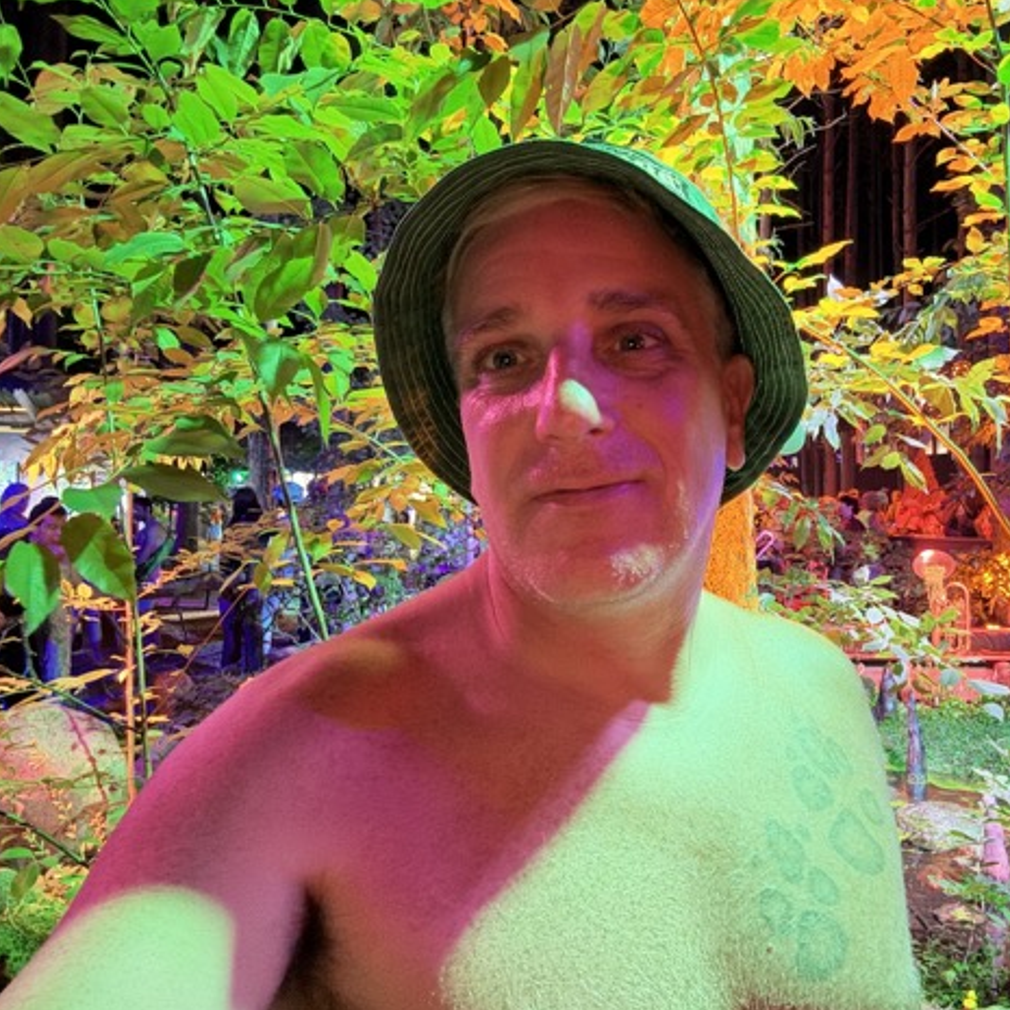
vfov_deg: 57.3
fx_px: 924
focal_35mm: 28
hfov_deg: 57.0
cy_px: 502
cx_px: 593
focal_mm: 2.69
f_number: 1.9
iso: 1600
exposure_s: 1/15
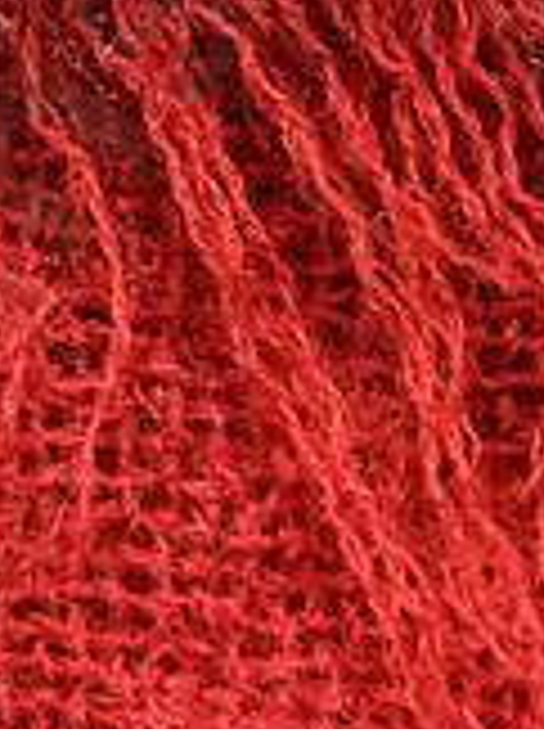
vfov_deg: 12.9
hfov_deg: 9.7
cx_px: 121
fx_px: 3193
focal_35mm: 152
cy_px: 68
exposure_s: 1/50
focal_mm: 6.86
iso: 400
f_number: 1.78
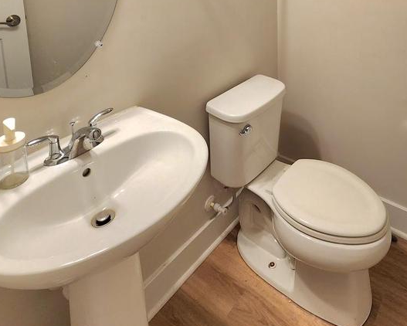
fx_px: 313
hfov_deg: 63.9
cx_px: 280
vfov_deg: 42.4
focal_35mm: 26
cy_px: -38
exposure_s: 1/60.2
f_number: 2.2
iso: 125
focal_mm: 2.2
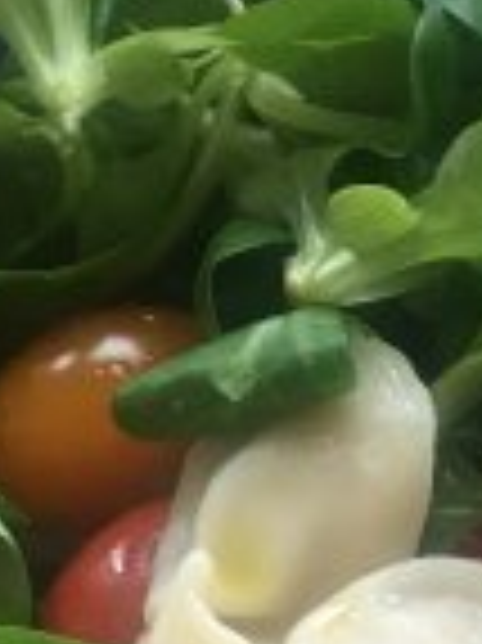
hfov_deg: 11.7
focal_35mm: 124
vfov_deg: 15.3
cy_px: 775
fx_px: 2306
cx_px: 538
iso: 100
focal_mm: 4.15
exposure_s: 1/33
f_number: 2.2
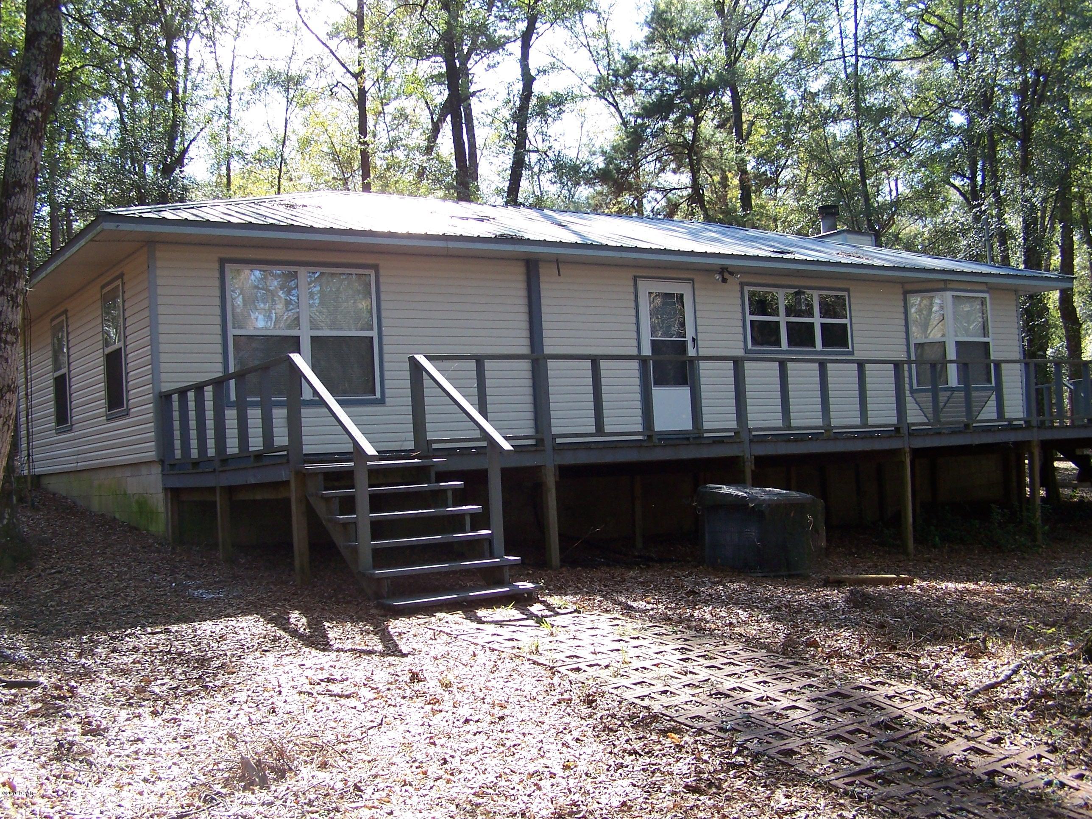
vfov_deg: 37.7
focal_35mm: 38
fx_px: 1199
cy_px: 410
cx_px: 546
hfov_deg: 49.0
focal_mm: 6.3
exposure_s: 1/200
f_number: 2.8
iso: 80
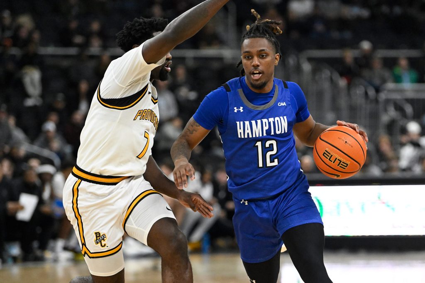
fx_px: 1889
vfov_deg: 8.6
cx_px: 212
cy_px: 142
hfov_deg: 12.8
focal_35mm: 160
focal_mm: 160
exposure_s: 1/1600
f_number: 3.2
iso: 6400
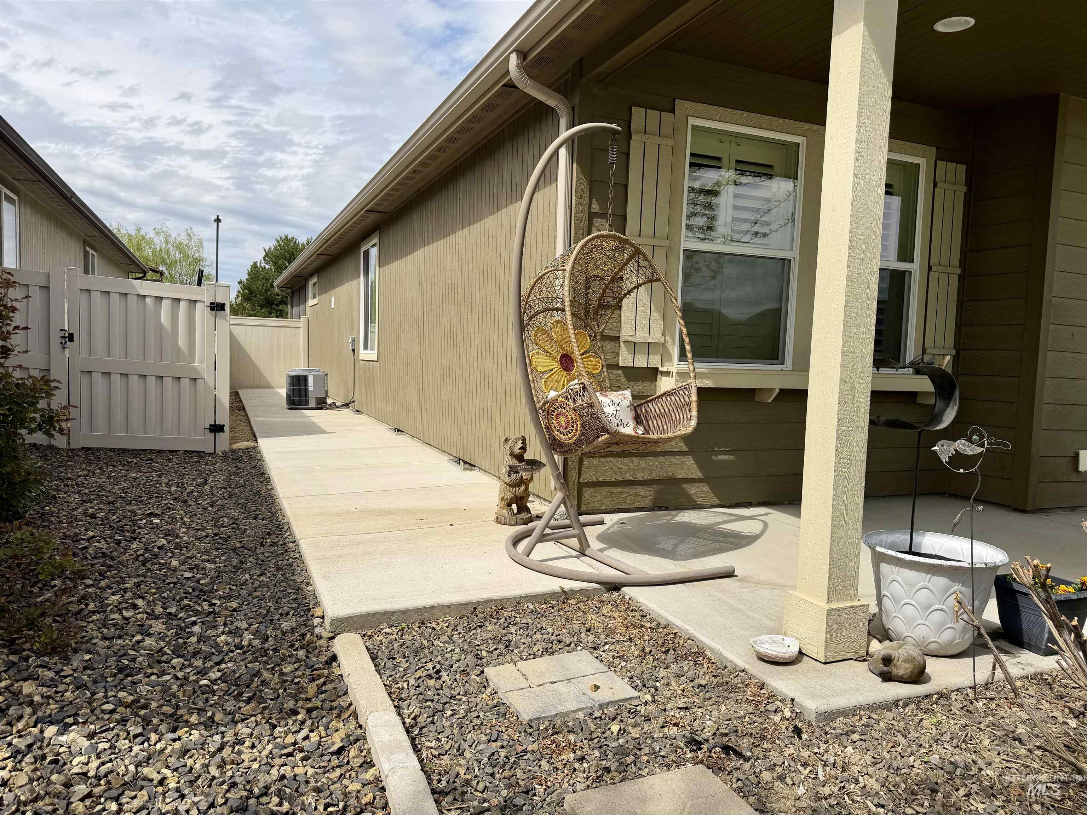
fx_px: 754
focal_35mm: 24
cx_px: 544
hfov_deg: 71.6
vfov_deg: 56.8
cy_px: 408
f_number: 1.78
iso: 80
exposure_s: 1/6173
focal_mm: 6.76
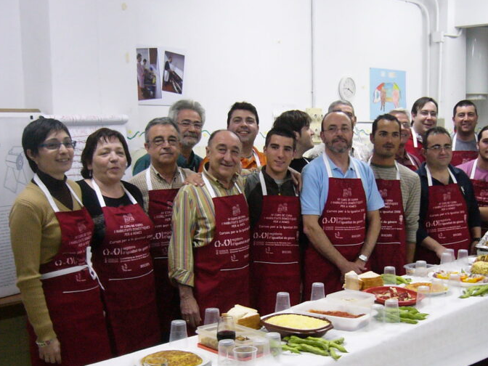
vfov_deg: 29.0
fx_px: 705
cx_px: 329
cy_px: 236
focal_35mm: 50
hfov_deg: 37.7
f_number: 2.8
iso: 200
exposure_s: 1/15
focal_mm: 5.8
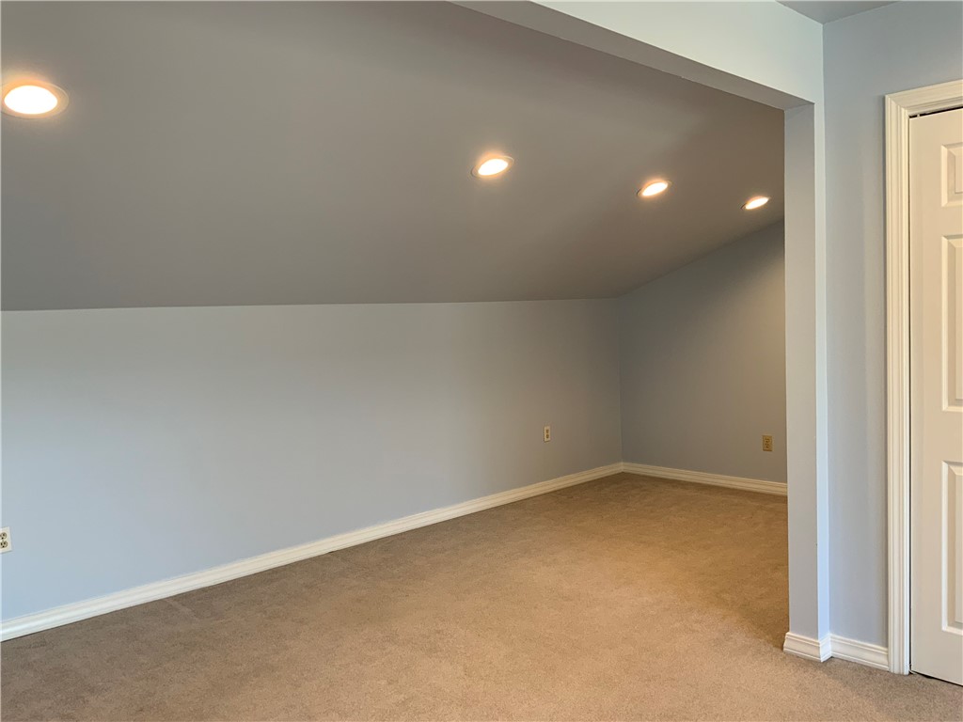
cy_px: 361
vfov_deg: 48.2
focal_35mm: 29
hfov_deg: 61.7
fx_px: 807
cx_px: 482
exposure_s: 1/60
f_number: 1.8
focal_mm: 3
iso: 50
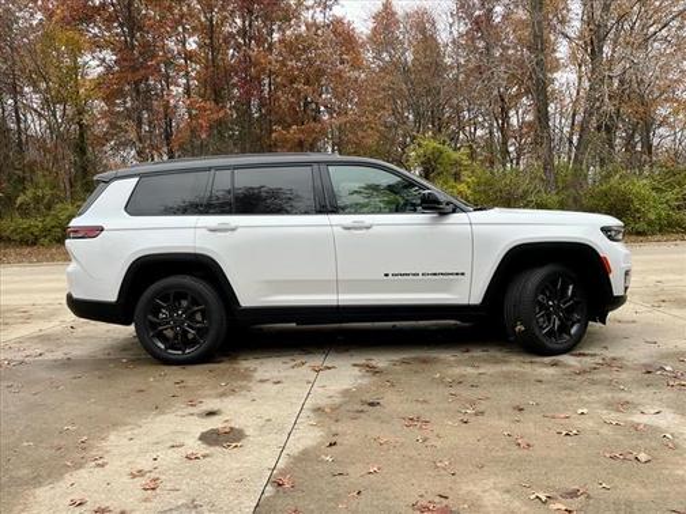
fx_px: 515
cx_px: 343
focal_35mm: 26
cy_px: 257
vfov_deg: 53.1
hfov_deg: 67.3
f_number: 1.6
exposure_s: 1/422
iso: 50
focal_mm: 5.1
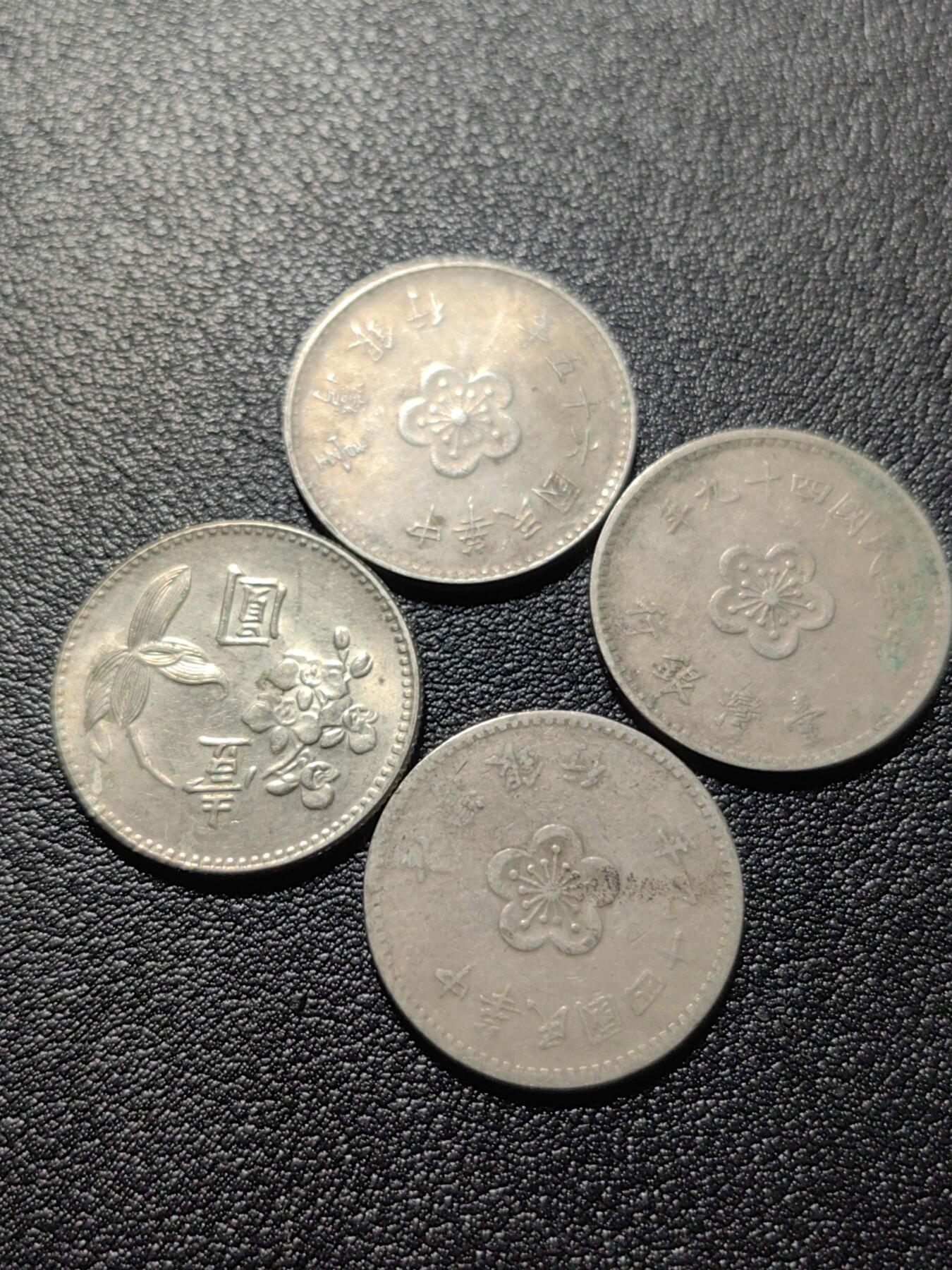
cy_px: 635
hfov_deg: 30.3
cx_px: 476
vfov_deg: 39.7
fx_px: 1760
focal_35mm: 48
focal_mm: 5.75
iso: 50
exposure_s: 1/106
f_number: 1.4
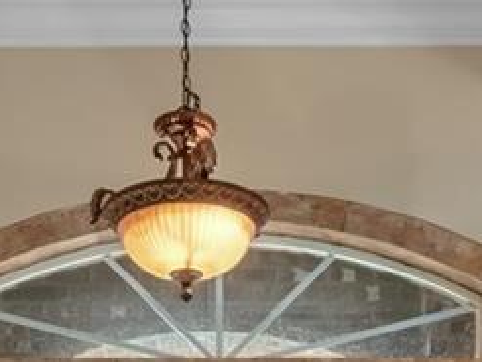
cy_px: 761
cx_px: 218
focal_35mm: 94
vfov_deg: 13.2
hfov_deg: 20.8
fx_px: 1310
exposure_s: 1/3
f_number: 9
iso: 250
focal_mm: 10
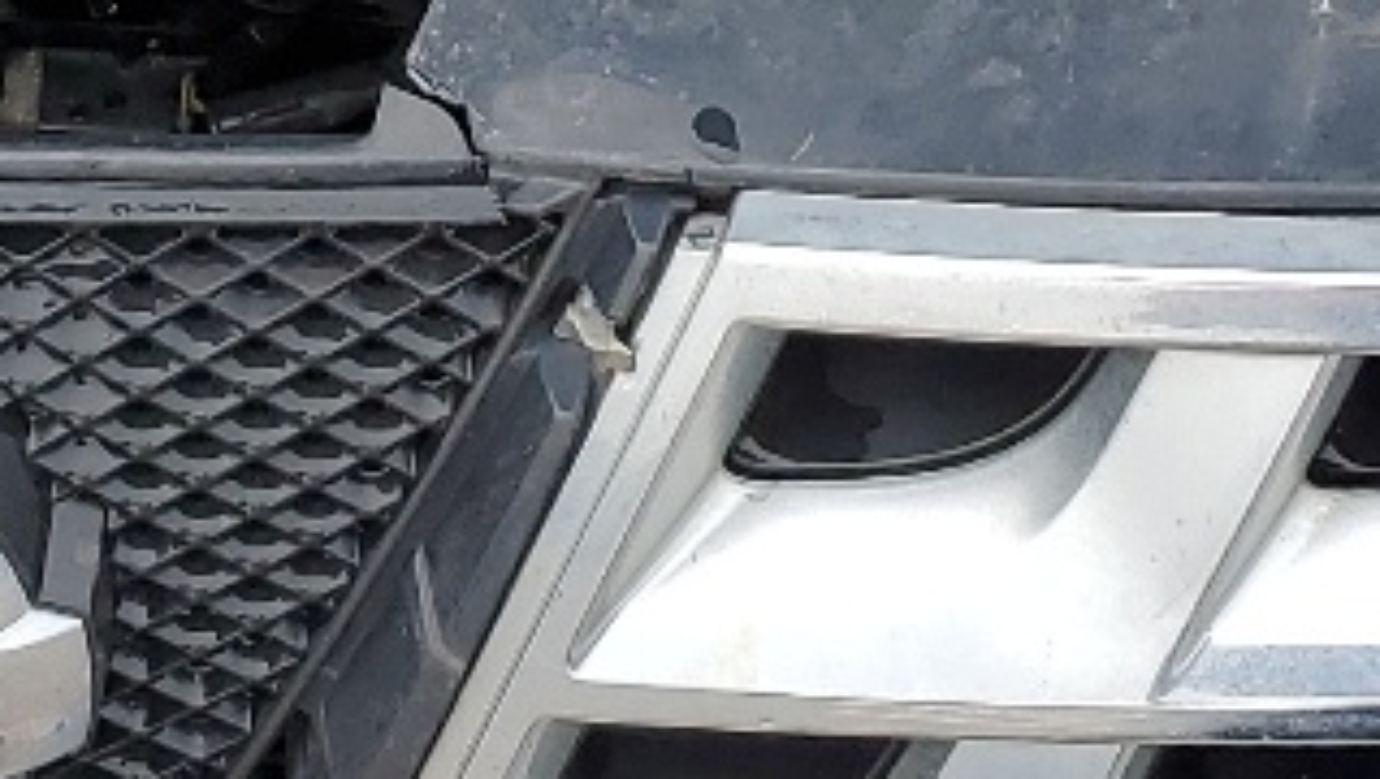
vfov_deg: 8.5
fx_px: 5200
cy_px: -208
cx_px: 298
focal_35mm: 142
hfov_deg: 15.0
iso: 50
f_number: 1.5
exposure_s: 1/769
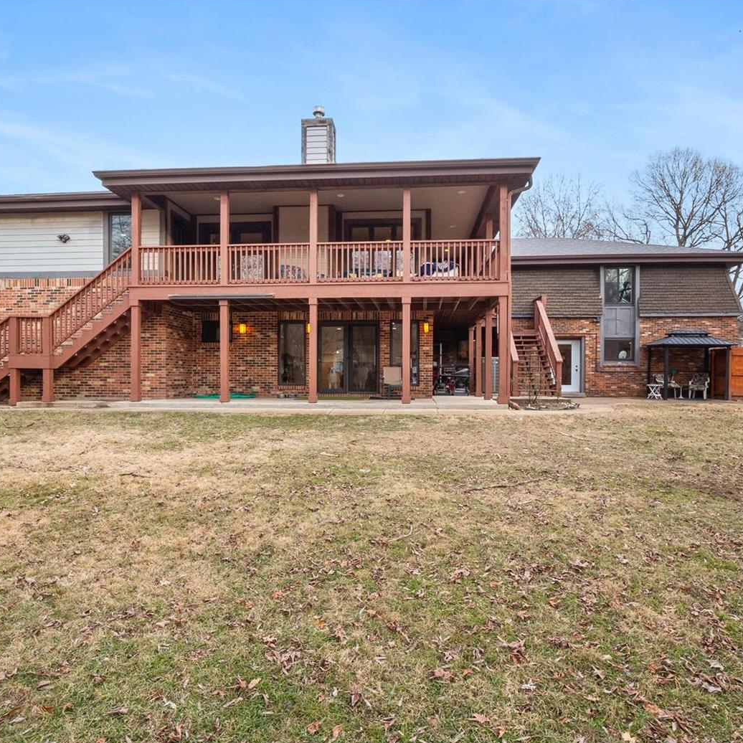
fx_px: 510
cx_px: 370
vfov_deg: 72.1
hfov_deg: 72.1
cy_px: 377
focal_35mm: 21
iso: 400
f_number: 8
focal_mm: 8
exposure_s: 1/30
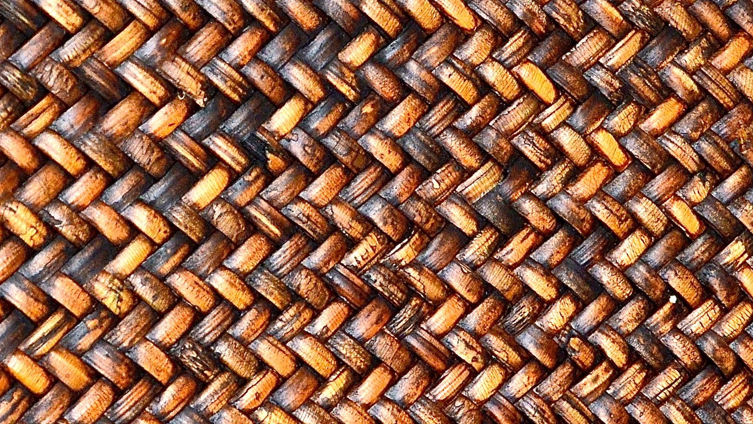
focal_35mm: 333
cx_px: -104
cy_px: -281
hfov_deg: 6.4
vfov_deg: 3.6
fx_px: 6650
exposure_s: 1/125
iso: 400
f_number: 16
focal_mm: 70
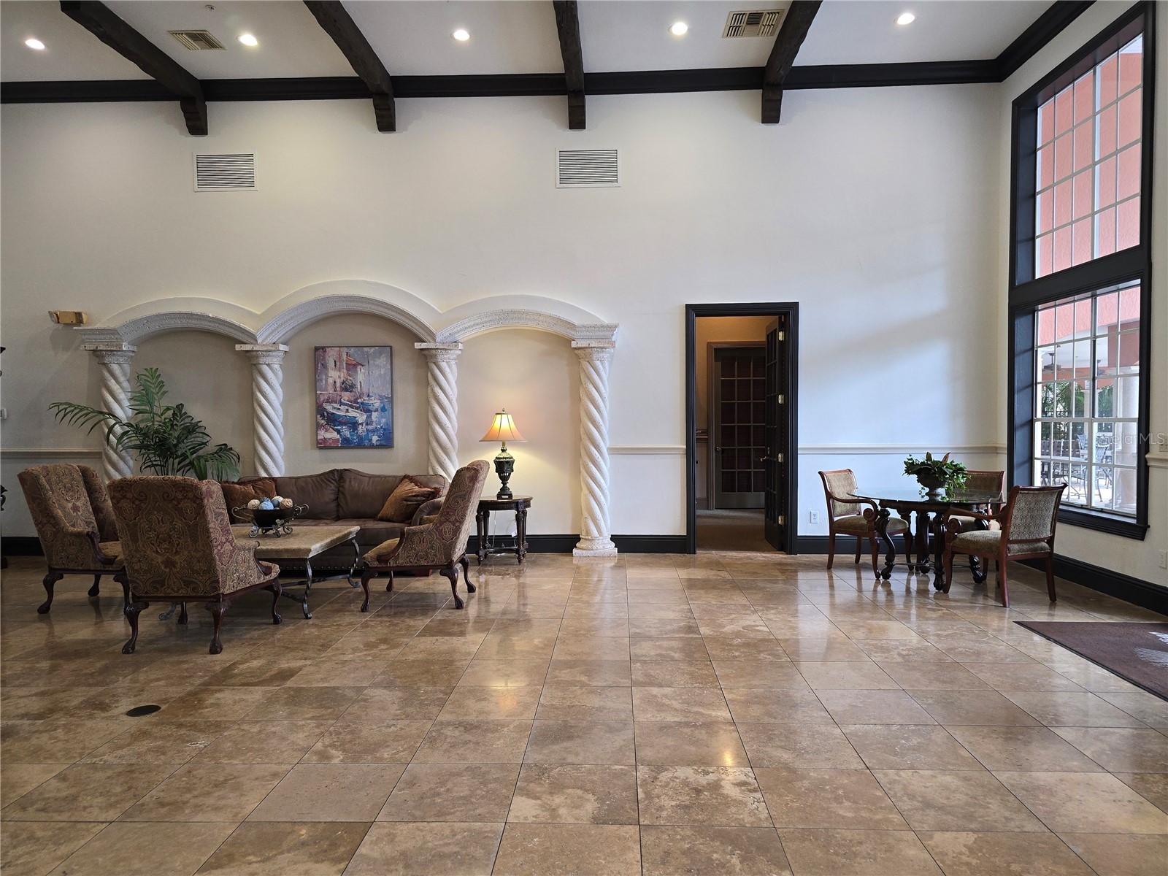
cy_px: 438
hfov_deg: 73.9
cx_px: 584
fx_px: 776
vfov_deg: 58.9
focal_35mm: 23
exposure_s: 1/60
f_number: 1.7
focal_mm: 6.3
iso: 100
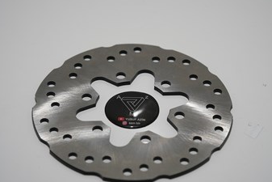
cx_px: 140
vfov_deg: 13.6
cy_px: 85
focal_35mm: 101
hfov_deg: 20.2
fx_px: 763
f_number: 4
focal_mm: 85
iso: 80
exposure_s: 1/320
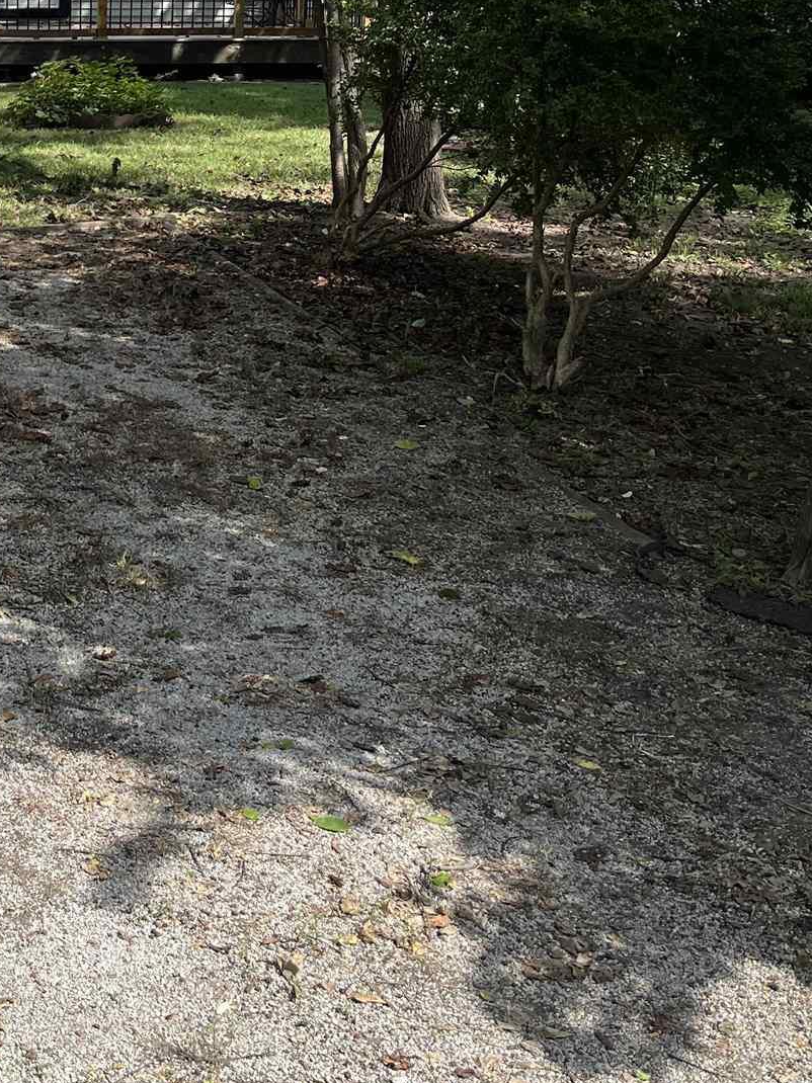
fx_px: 1752
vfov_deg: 32.9
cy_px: 141
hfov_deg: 24.5
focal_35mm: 56
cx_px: -62
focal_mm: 5.1
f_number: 1.6
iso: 50
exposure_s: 1/1695
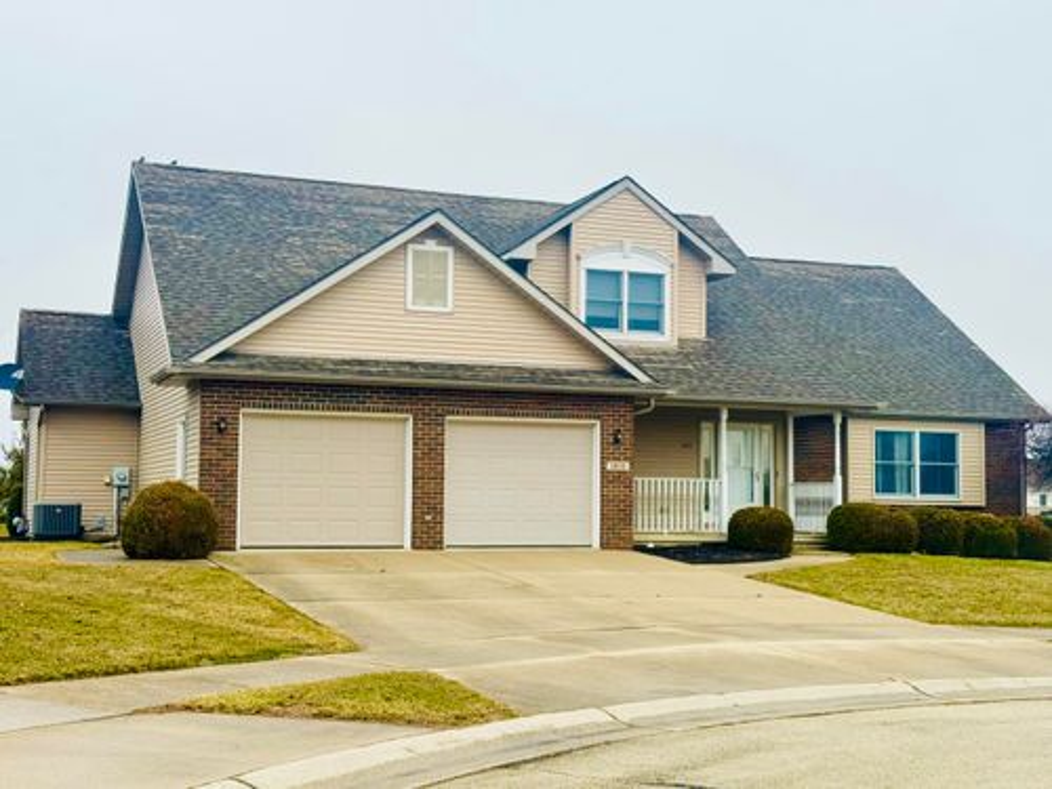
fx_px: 1459
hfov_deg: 39.7
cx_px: 526
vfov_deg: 30.3
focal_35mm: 48
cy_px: 394
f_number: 1.78
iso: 64
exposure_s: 1/2513
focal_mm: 6.76
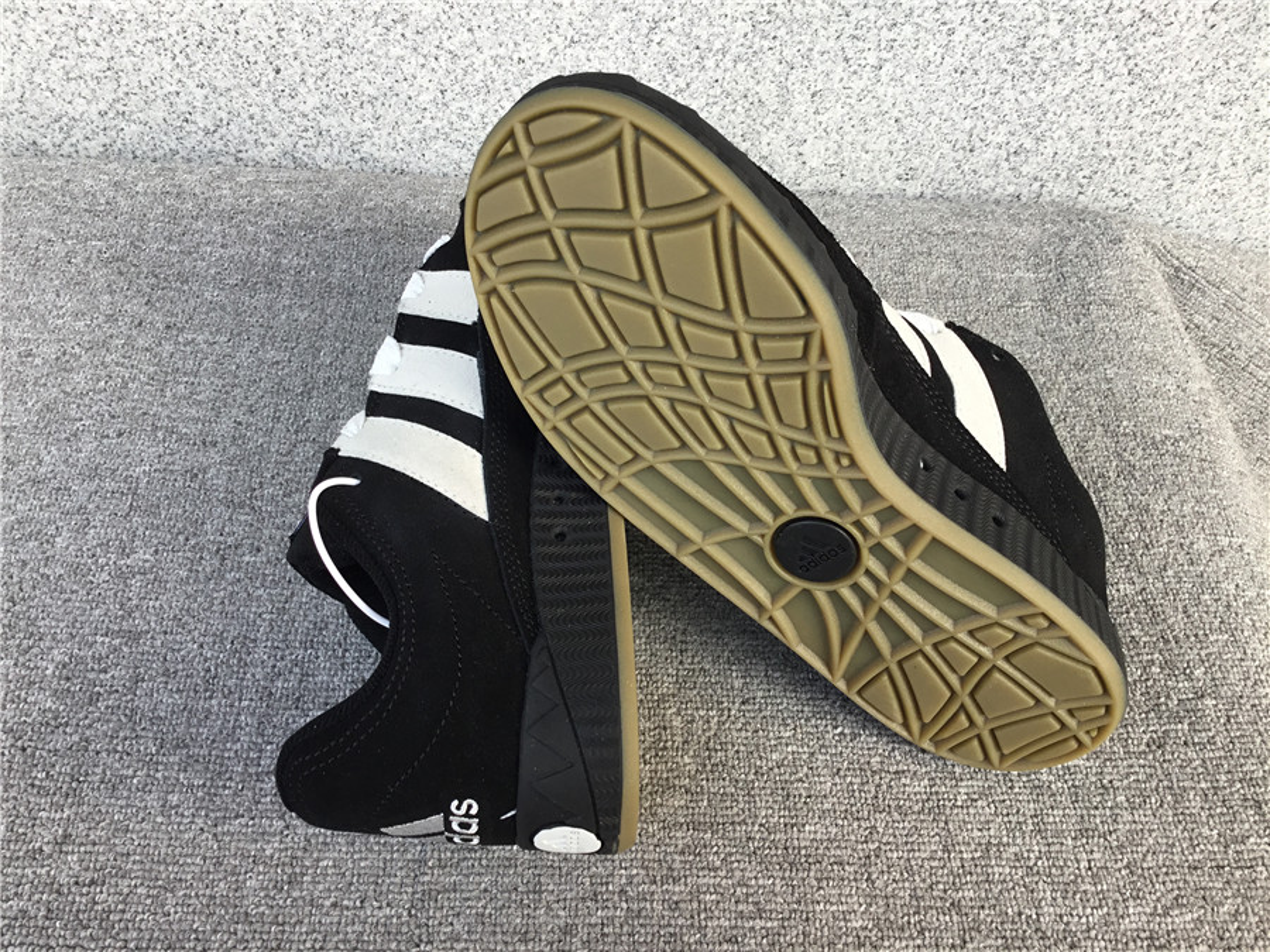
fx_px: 1137
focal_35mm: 31
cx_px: 635
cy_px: 476
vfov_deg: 45.4
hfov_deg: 58.4
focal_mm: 3.3
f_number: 2.4
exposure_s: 1/120
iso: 25
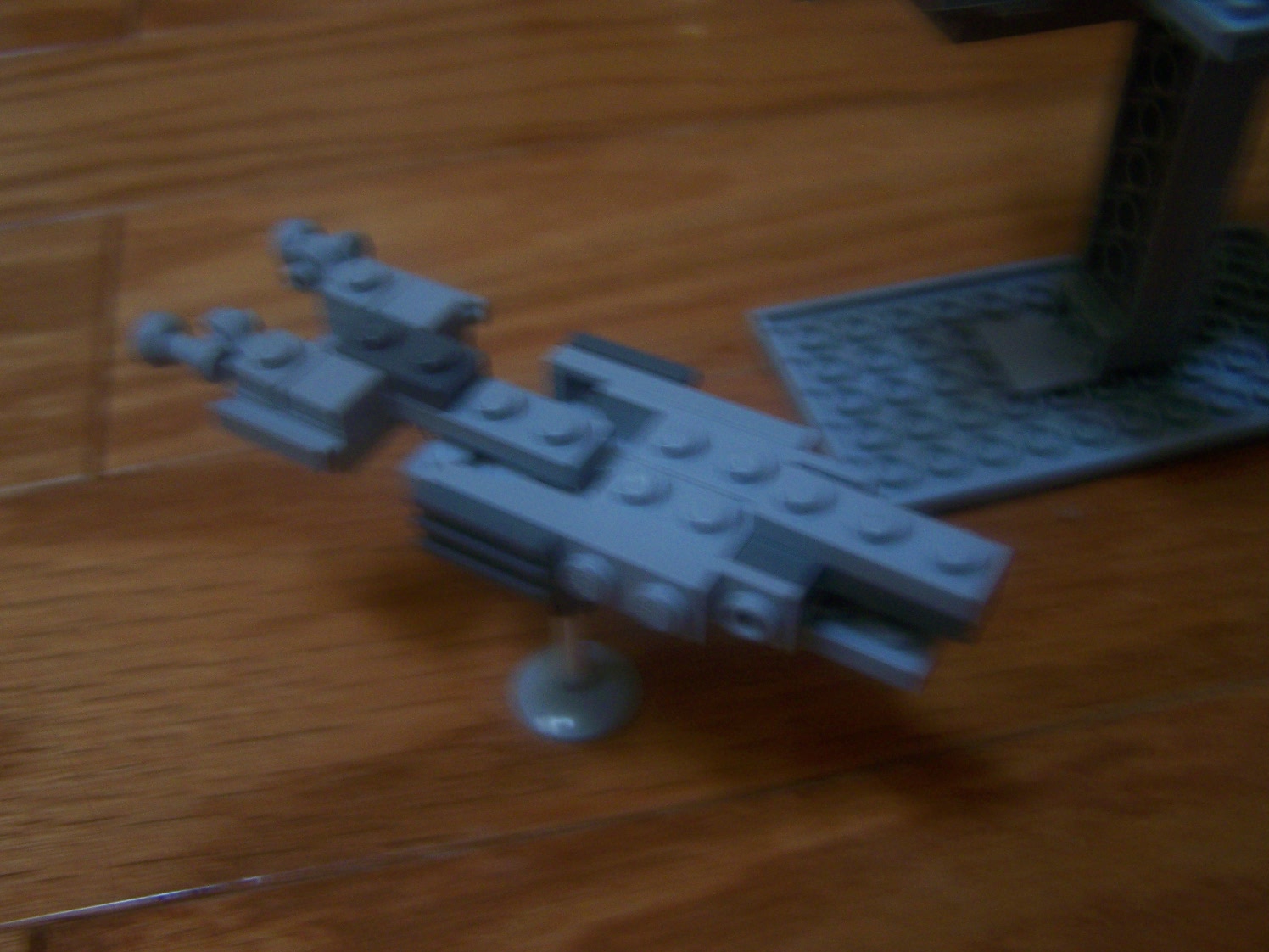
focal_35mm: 38
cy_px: 476
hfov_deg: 49.0
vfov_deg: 37.7
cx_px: 634
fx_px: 1393
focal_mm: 6.3
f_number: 2.8
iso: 160
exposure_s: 1/8
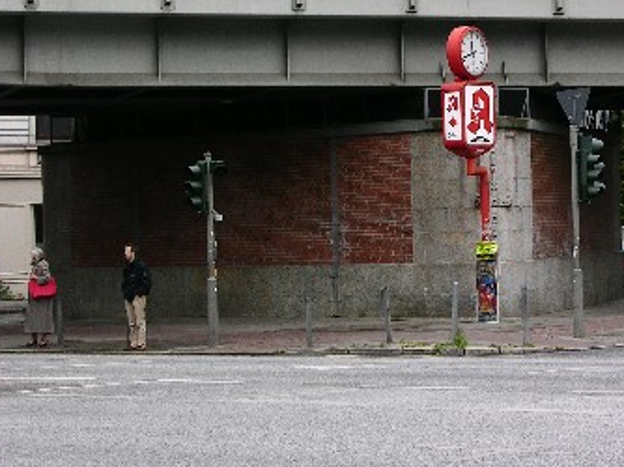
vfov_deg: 12.0
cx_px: 436
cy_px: 155
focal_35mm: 123
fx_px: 2216
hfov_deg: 16.0
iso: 50
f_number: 5.2
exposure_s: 1/73.8
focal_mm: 17.8
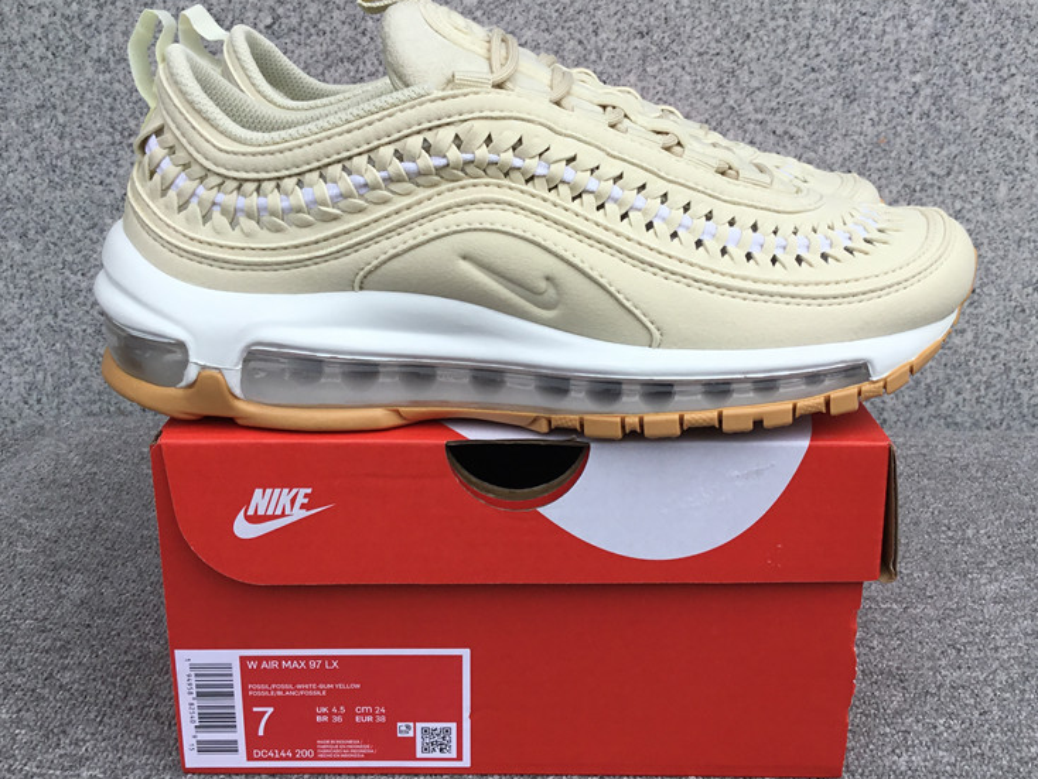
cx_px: 546
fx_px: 1140
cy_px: 371
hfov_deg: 48.9
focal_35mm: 38
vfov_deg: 37.7
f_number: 2.4
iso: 25
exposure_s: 1/637
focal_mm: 3.3
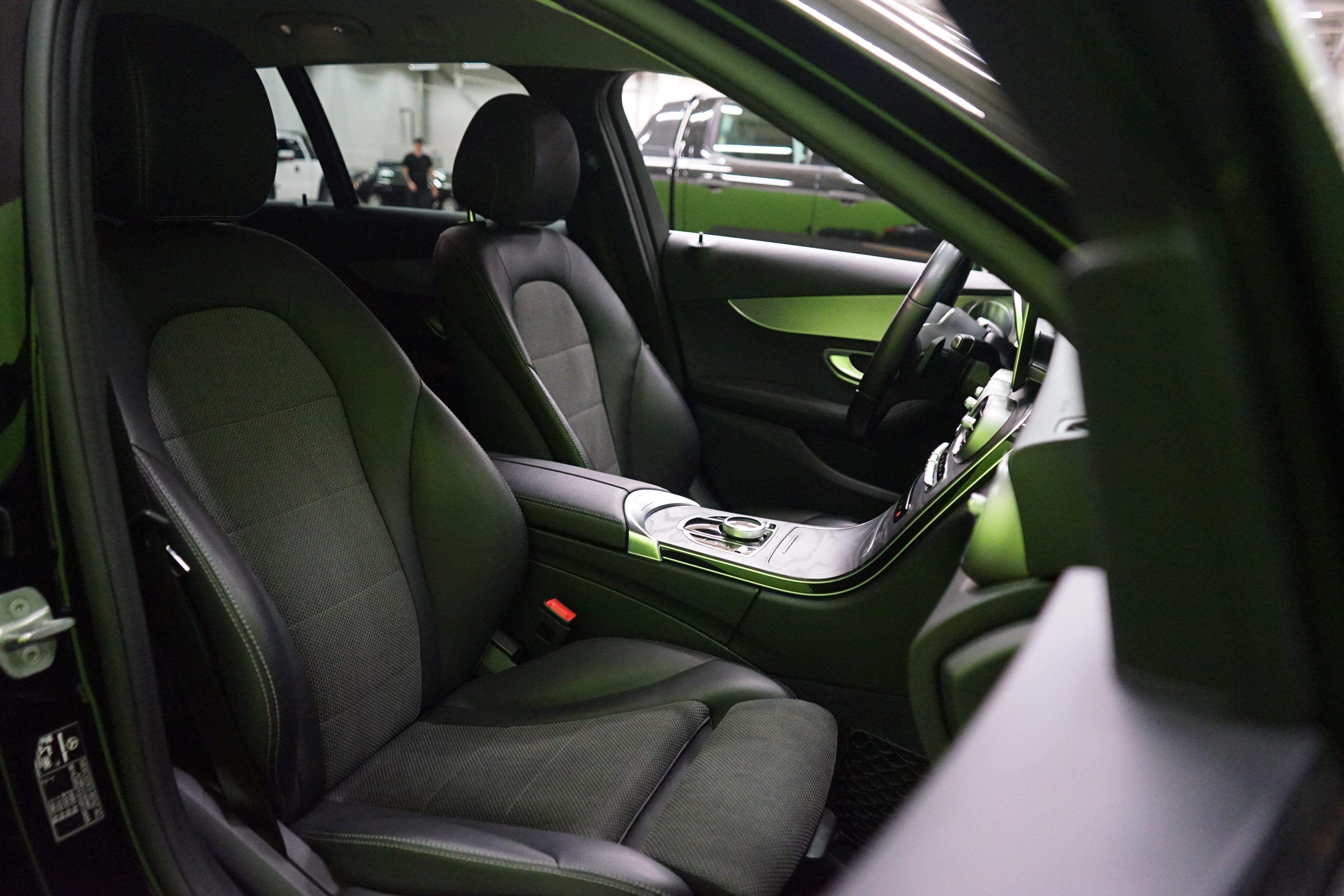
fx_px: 1045
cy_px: 448
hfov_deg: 65.5
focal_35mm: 28
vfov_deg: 46.4
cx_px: 672
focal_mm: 28
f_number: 3.5
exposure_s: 1/40
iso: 6400
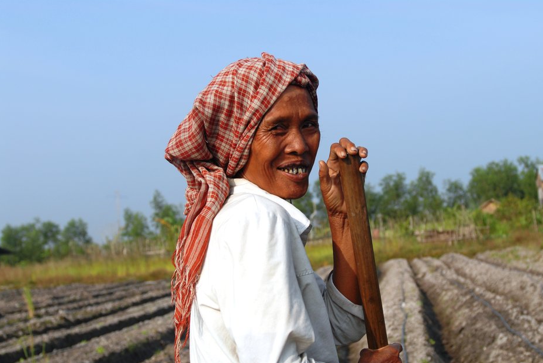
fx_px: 649
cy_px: 200
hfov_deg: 45.4
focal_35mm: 43
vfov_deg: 31.2
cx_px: 295
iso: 100
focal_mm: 26
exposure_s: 1/750
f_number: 5
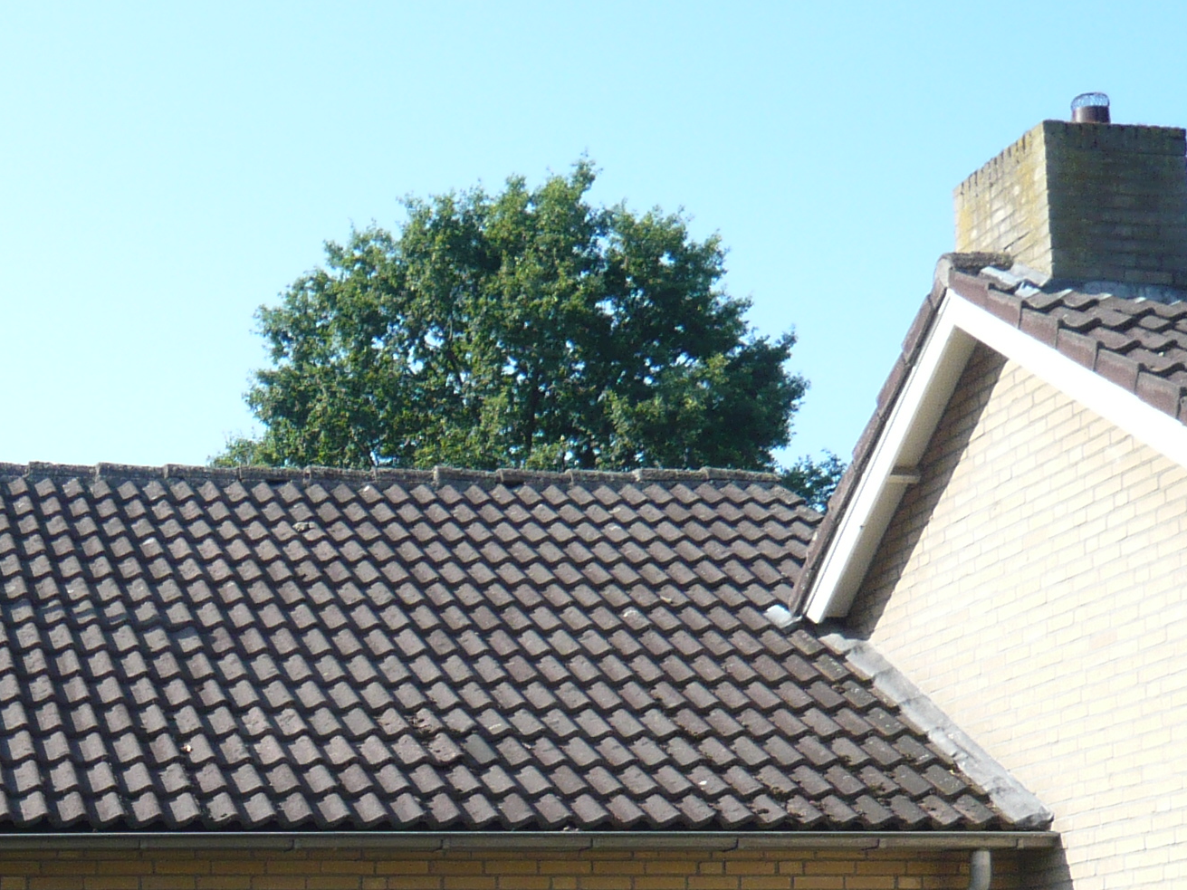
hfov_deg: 25.1
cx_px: 78
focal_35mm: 75
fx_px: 2572
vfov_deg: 18.9
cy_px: 955
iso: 100
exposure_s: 1/500
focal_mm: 5.2
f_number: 3
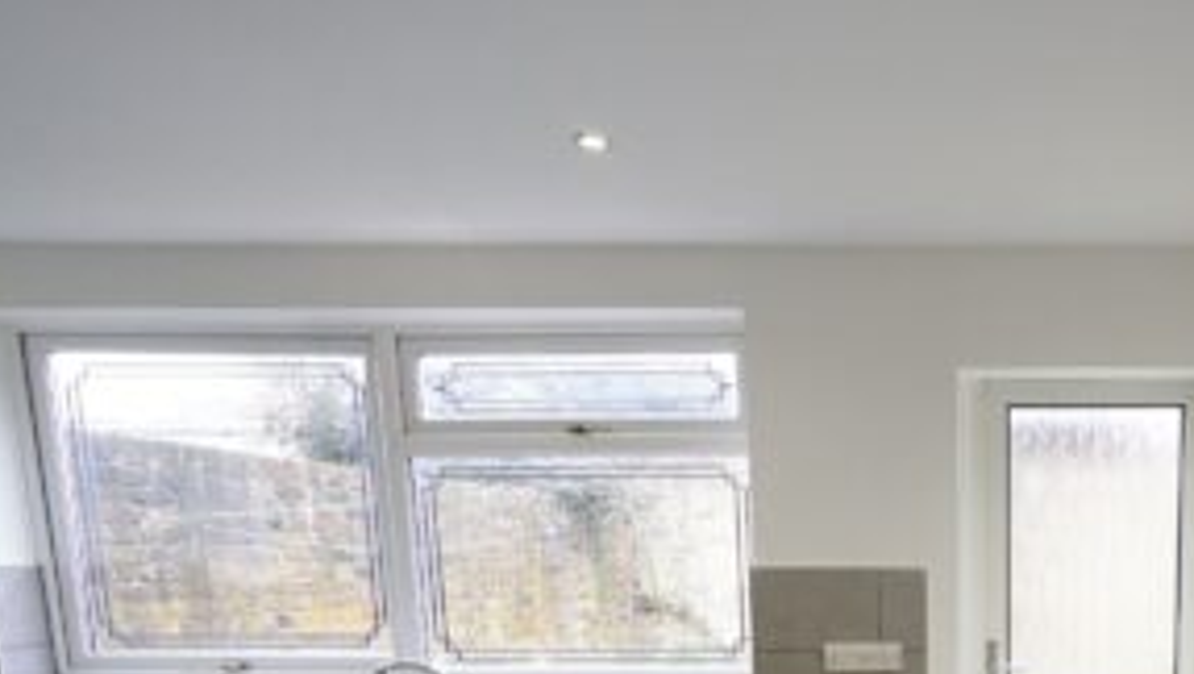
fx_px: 1109
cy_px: 757
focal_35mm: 35
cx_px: 1028
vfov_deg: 30.0
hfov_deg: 51.4
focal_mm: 16
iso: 500
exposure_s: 1/40
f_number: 5
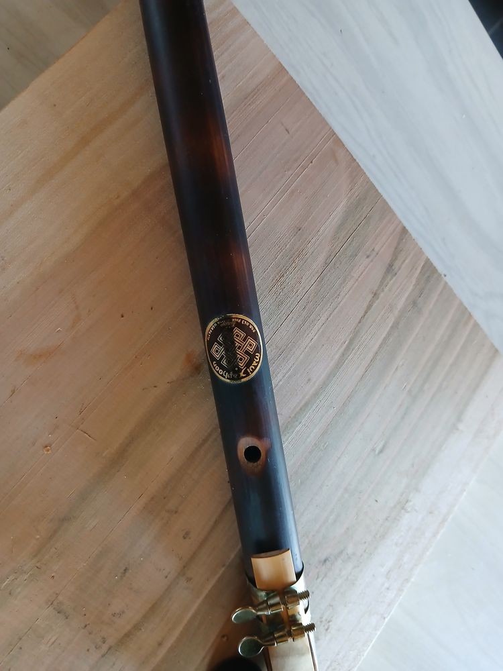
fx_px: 504
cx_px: 252
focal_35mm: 26
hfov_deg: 53.1
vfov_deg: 67.3
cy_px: 336
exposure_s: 1/33.3
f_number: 1.8
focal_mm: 3.98
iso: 320
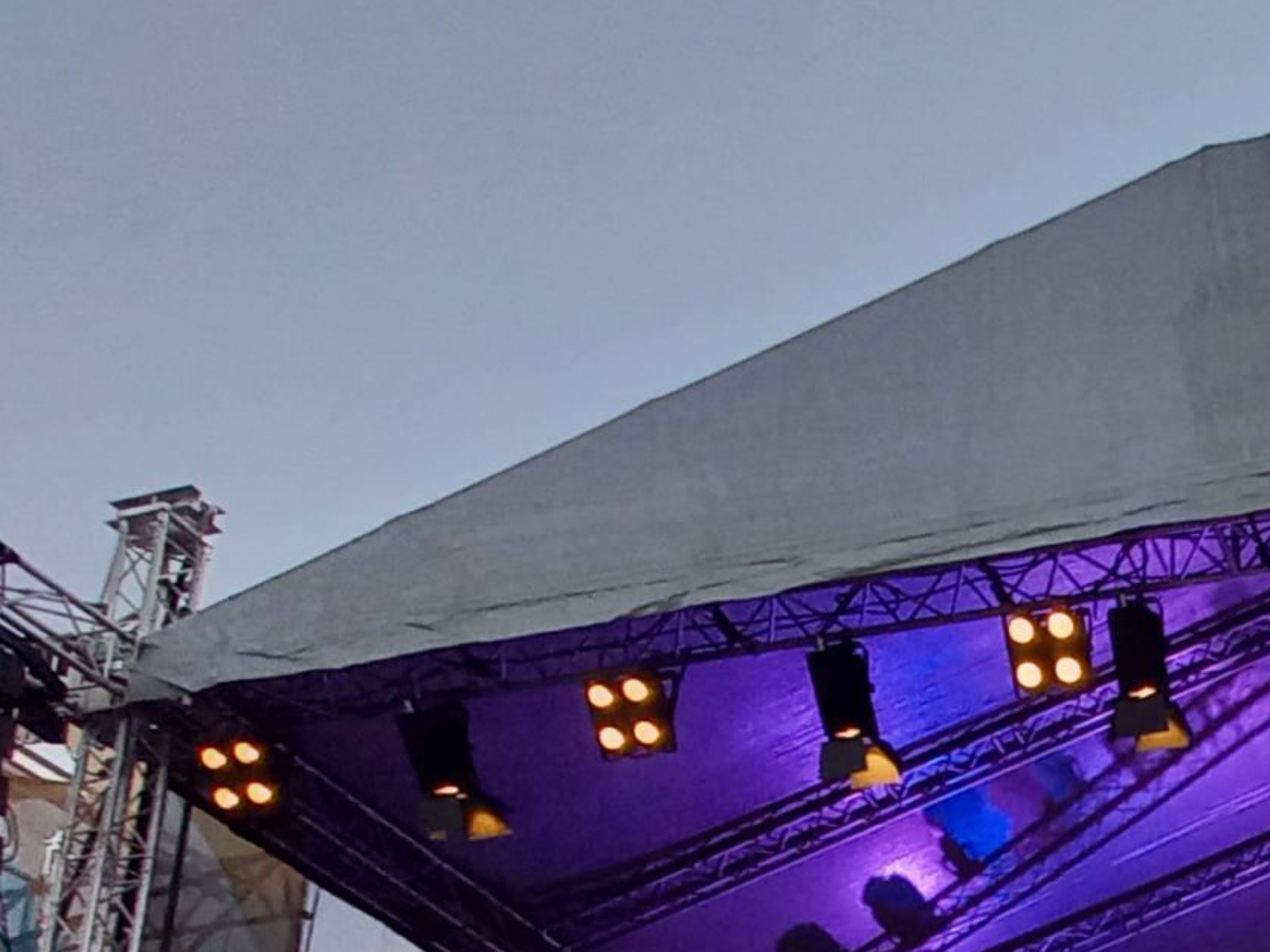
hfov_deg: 37.4
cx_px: 1462
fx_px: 1468
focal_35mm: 40
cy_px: 1425
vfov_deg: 26.3
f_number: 2.2
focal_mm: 1.42
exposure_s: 1/50
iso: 125
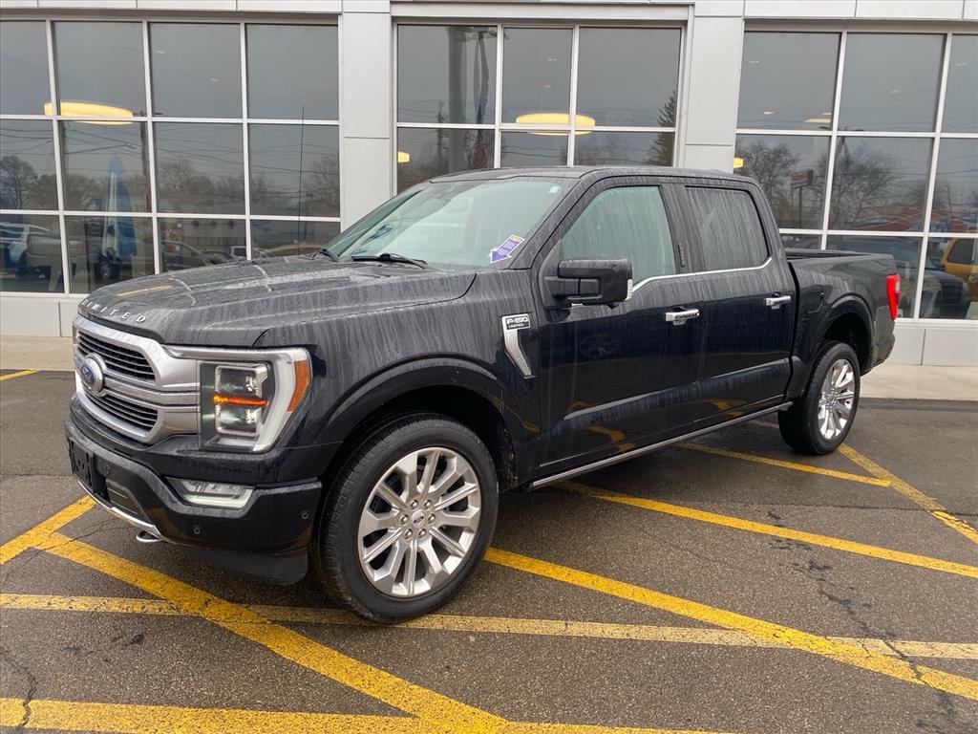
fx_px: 735
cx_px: 489
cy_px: 367
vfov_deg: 53.1
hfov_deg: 67.3
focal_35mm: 26
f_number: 1.8
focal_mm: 4.25
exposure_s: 1/219
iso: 32
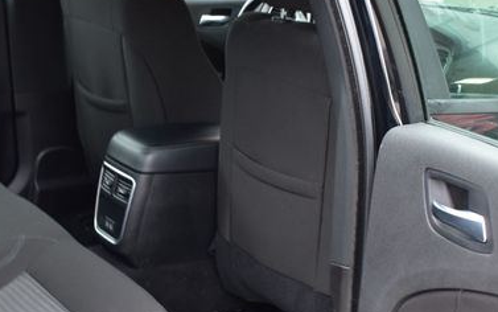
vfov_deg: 20.1
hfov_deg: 31.5
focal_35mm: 65
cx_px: 218
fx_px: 881
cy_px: 178
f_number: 6.3
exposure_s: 1/15
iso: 720
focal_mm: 25
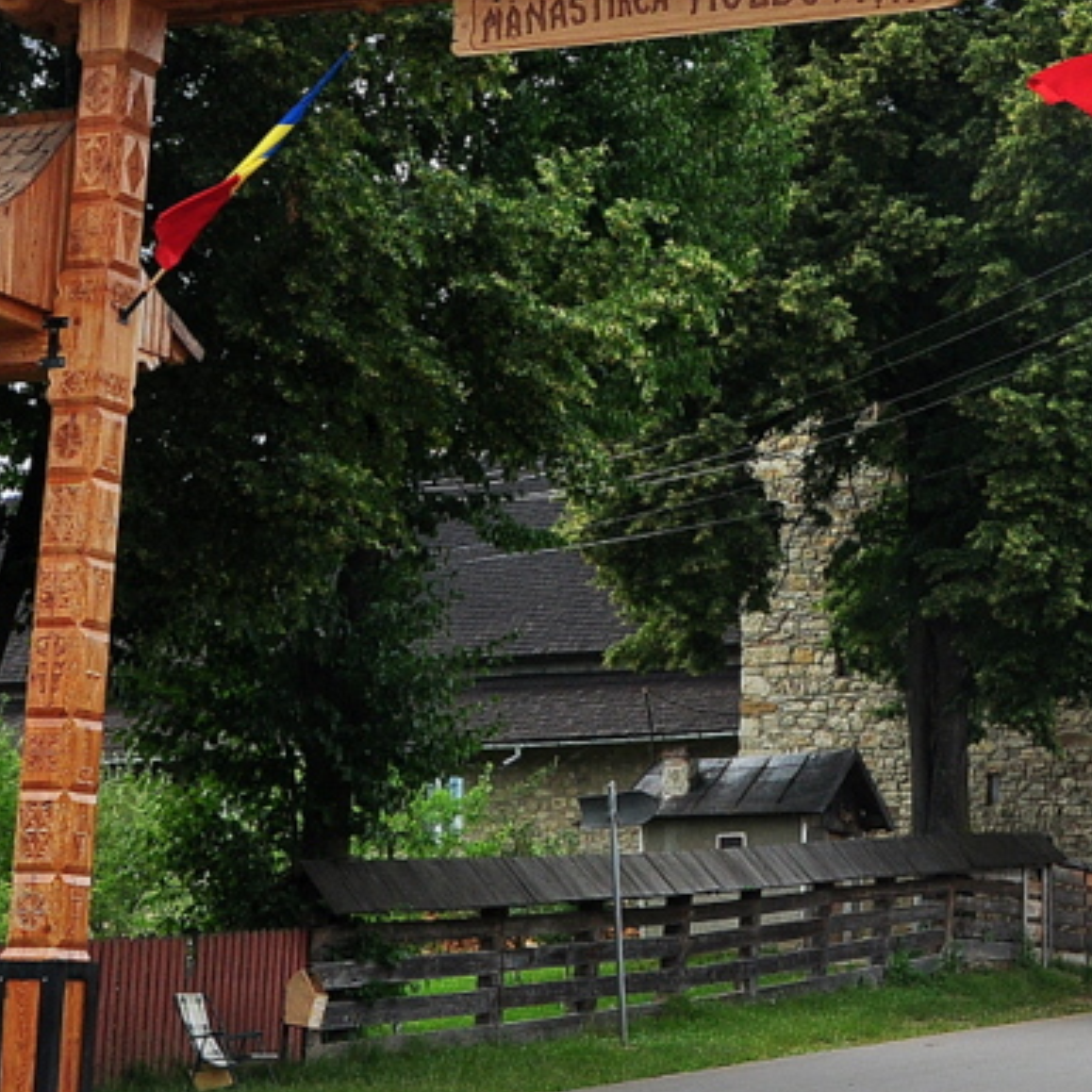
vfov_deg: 19.9
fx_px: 3105
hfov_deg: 19.7
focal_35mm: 87
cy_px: 338
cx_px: 931
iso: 400
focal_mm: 22
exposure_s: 1/320
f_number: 9
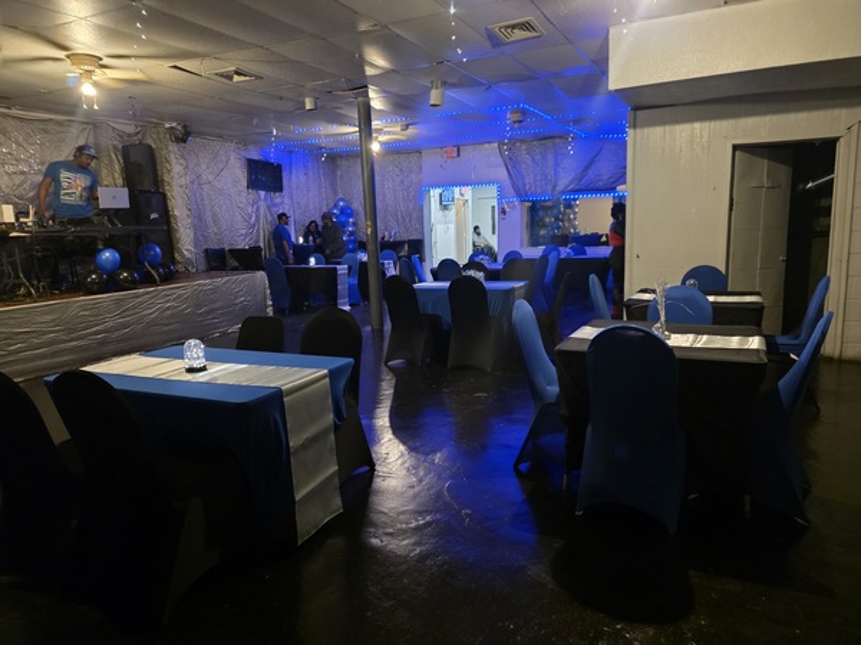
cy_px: 322
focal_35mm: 23
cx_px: 430
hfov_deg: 73.9
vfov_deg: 58.9
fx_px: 572
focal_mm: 6.3
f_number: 1.7
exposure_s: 1/40
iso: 1250
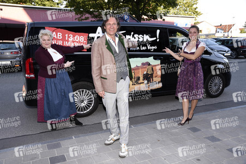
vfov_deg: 41.1
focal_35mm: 32
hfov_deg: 58.8
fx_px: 219
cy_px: 82
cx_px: 123
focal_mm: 32
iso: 500
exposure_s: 1/160
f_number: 8
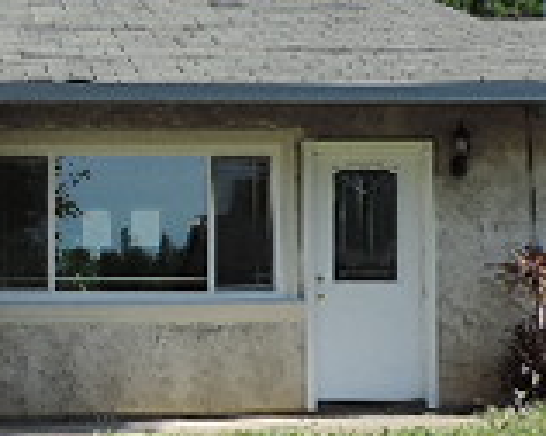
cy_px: 211
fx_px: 1533
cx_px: 107
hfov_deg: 20.0
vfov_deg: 16.2
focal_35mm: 95
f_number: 3
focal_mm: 4.3
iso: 80
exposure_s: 1/640
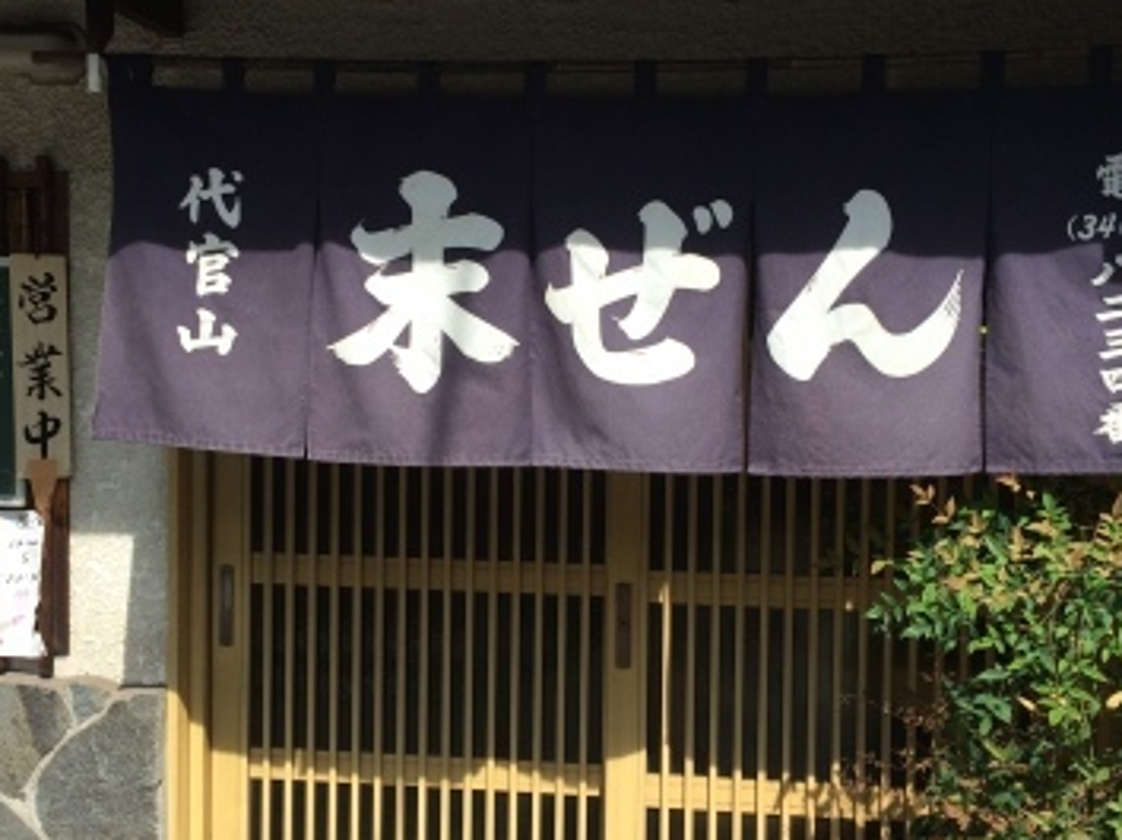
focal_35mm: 41
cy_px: 452
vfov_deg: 35.1
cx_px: 526
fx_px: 1328
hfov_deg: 45.8
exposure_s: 1/1520
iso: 32
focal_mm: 4.15
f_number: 2.2
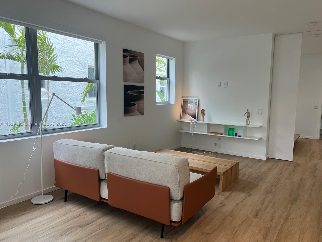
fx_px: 251
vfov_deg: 51.4
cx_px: 166
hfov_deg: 65.3
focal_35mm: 27
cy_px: 124
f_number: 1.5
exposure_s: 1/236
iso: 50
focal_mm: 5.7
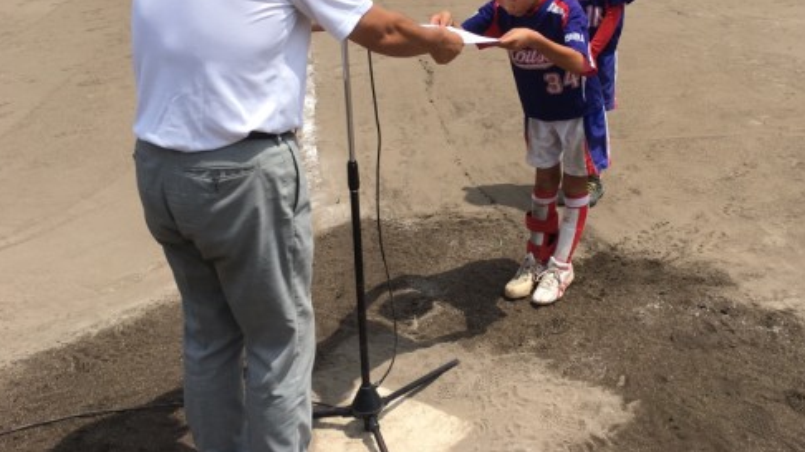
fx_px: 832
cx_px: 485
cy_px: 99
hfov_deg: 51.3
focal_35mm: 39
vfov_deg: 29.8
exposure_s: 1/1876
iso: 25
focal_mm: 4.15
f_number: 2.2
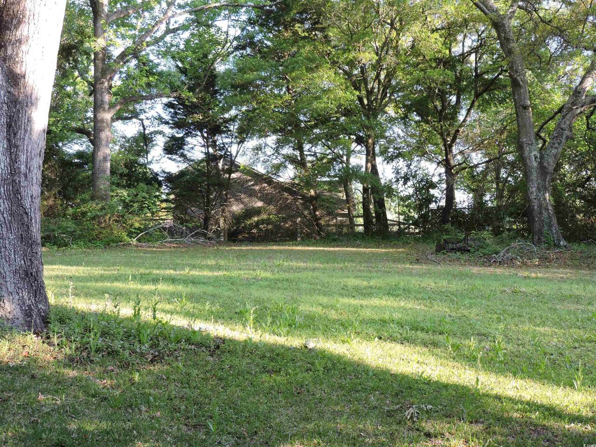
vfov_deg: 30.9
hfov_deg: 40.4
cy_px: 224
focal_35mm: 47
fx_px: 809
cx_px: 298
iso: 100
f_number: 3.5
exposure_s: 1/50
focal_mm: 8.4
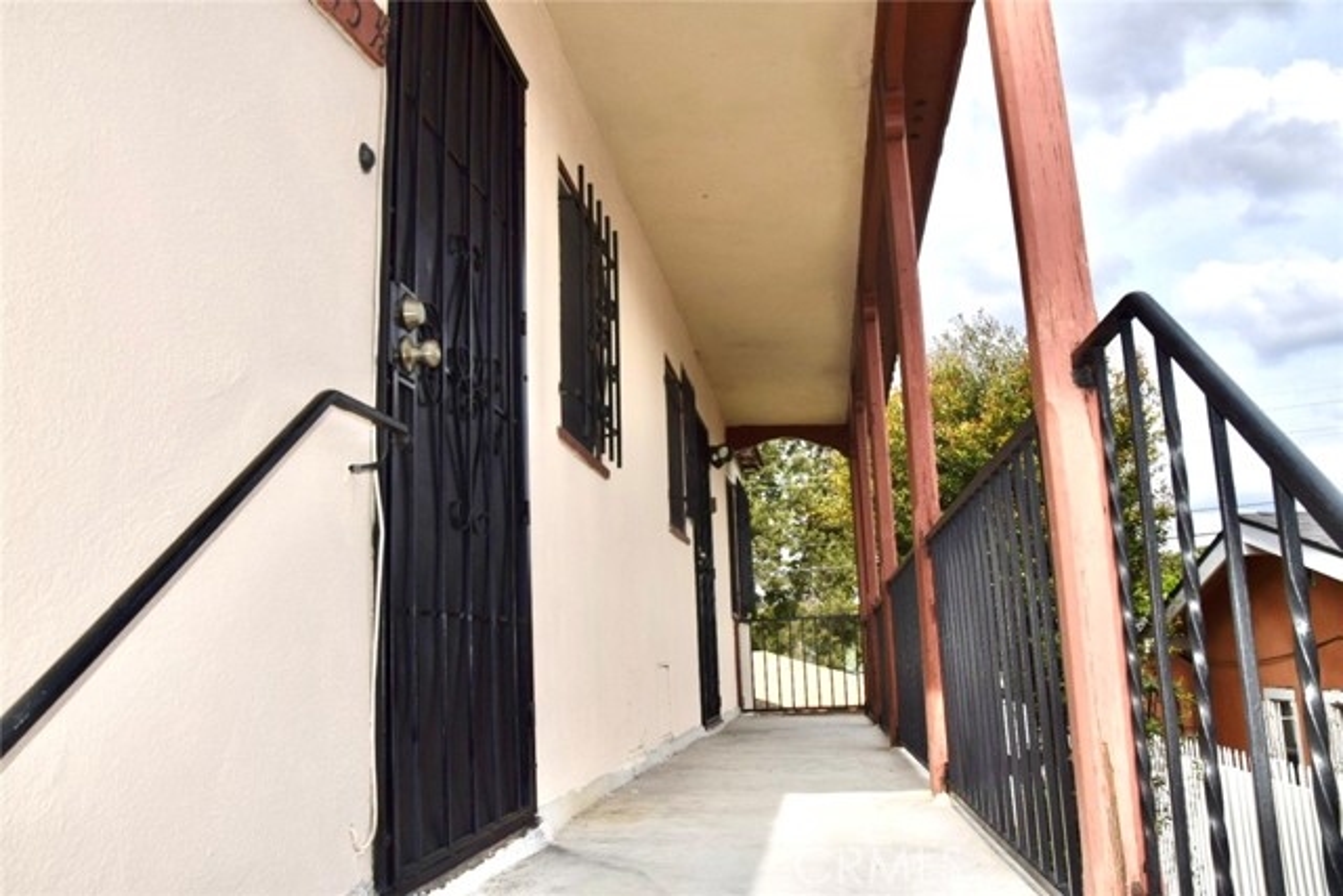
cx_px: 672
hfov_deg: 67.4
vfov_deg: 48.0
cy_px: 448
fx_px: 1007
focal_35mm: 27
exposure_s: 1/200
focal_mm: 18
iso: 100
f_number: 9
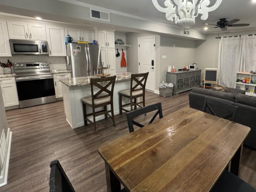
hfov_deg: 82.5
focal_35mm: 19
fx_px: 141
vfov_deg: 68.0
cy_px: 76
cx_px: 165
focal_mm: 2.22
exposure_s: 1/60
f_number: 2.2
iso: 320
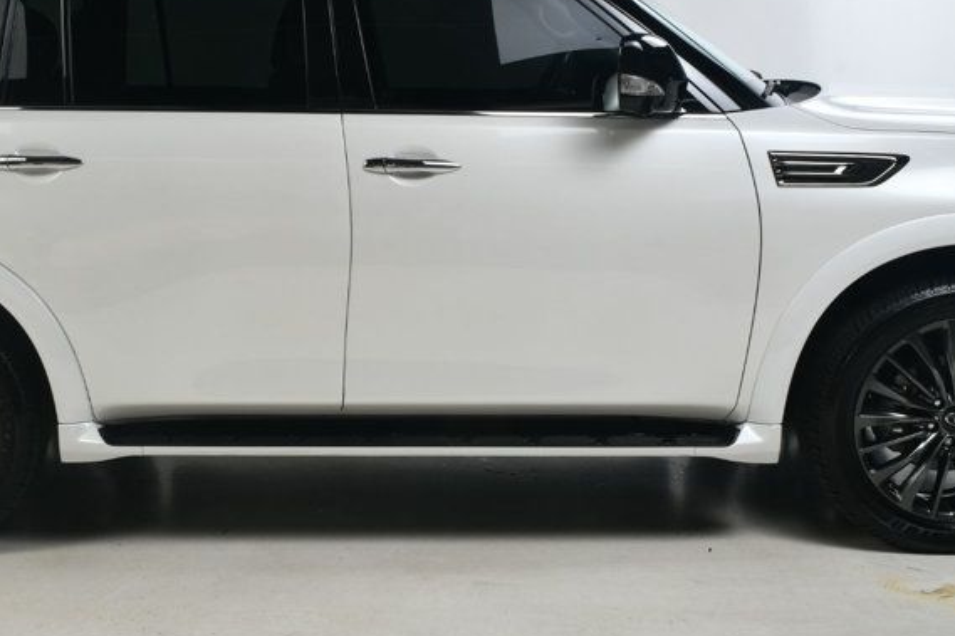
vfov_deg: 25.0
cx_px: 363
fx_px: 1432
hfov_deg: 36.7
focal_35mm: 54
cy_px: 305
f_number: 14
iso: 100
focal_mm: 20
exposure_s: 1/160
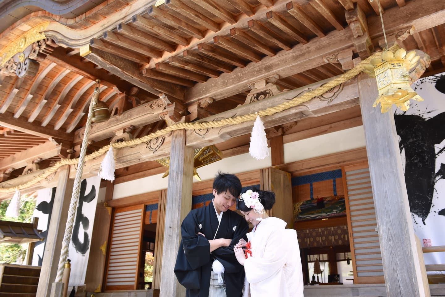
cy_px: 148
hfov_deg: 58.7
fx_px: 396
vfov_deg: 41.1
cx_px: 222
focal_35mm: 32
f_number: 5.6
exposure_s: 1/160
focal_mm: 32
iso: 400
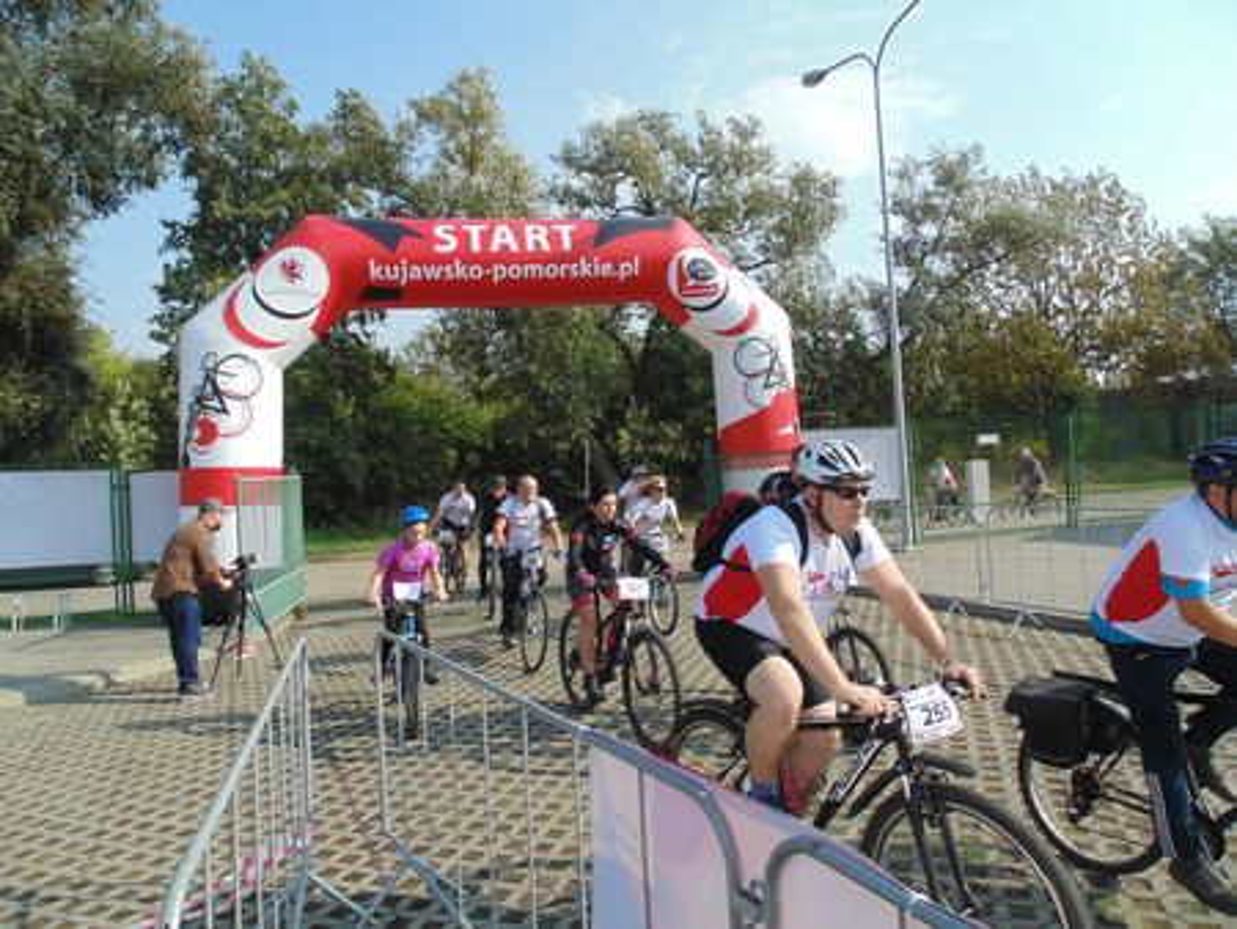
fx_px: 787
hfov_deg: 76.4
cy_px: 464
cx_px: 618
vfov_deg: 61.1
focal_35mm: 22
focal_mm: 4
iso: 80
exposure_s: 1/800
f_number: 3.1
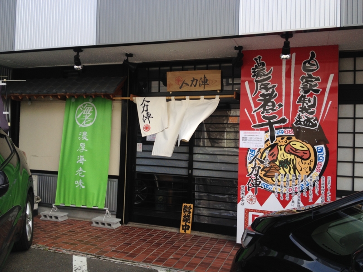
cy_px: 136
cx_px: 182
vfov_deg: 40.7
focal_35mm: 35
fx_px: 367
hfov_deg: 52.6
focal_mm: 4.28
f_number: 2.4
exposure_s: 1/521
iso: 50
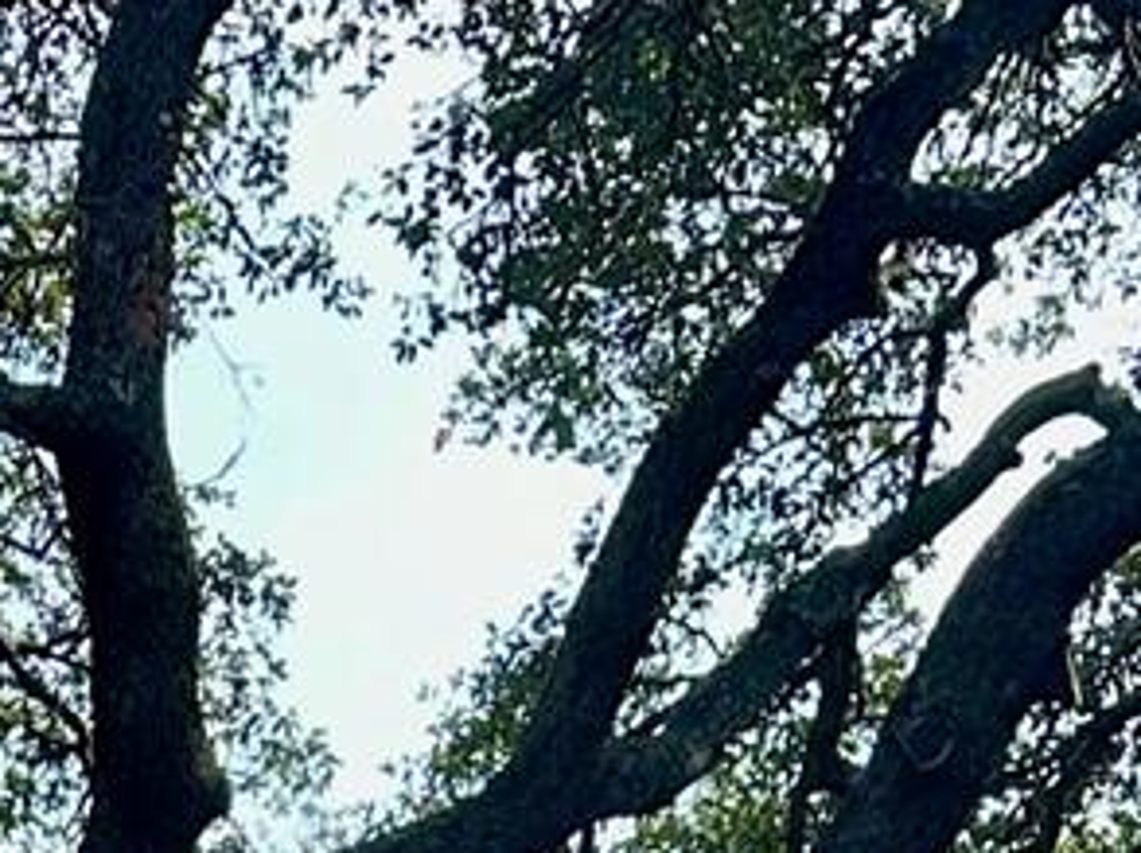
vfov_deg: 7.5
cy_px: 2711
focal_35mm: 168
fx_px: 5531
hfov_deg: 11.5
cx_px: -253
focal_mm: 6.86
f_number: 1.78
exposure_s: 1/952
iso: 80
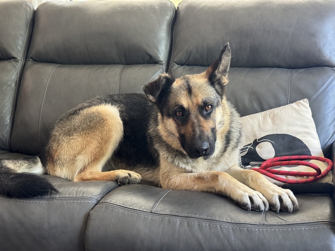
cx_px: 168
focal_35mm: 48
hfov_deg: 39.7
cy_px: 126
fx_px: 465
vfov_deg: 30.3
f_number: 1.78
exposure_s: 1/40
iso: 250
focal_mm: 6.76
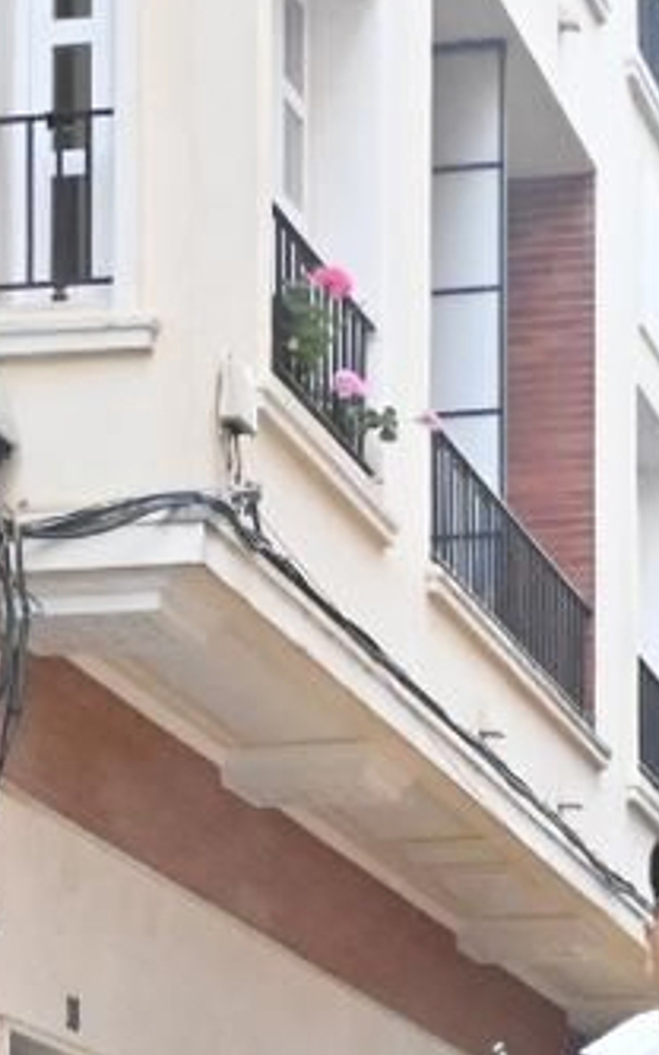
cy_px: 1399
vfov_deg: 14.0
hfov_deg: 9.1
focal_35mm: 143
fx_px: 4117
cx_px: 539
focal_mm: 19.5
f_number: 3.8
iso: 4000
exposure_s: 1/160
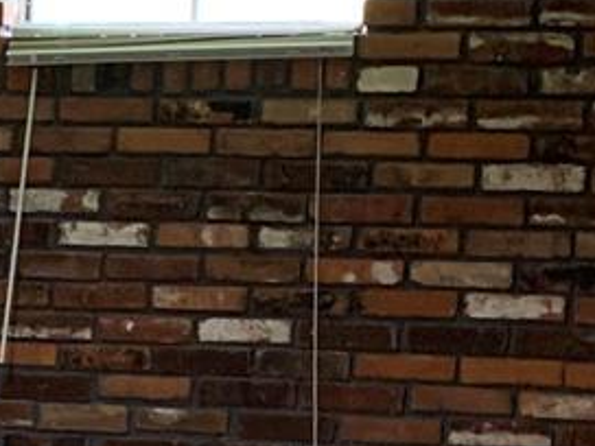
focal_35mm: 153
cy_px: 667
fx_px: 2630
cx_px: -540
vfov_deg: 9.4
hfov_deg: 11.7
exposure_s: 1/40
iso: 400
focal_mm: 4.25
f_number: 1.8
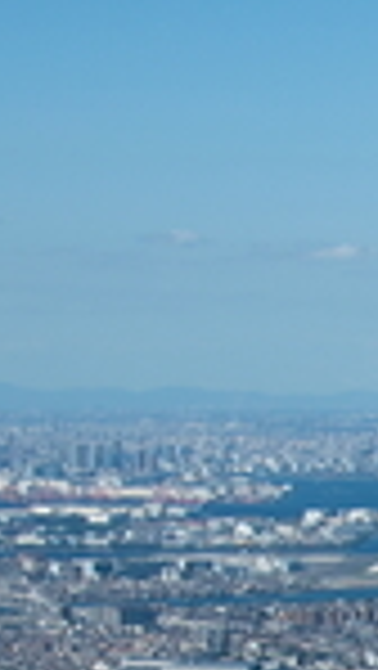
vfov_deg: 8.8
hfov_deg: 4.8
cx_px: 1240
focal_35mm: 239
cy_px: 969
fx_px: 4251
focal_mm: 34
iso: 100
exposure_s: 1/400
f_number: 8
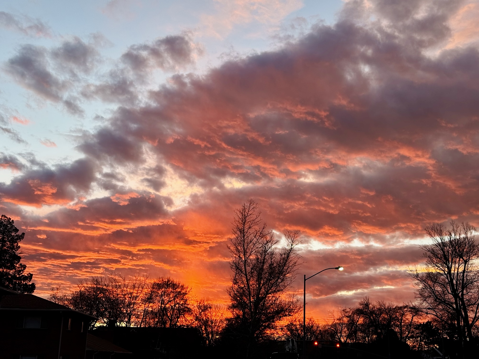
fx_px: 664
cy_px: 180
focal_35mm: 48
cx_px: 240
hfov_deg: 39.7
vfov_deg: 30.3
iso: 64
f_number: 1.78
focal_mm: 6.76
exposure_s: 1/121
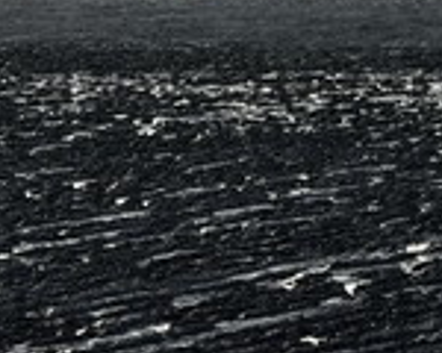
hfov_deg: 3.7
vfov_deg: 2.9
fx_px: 6881
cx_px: 133
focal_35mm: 526
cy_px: 88
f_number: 9
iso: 200
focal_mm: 200
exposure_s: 1/800
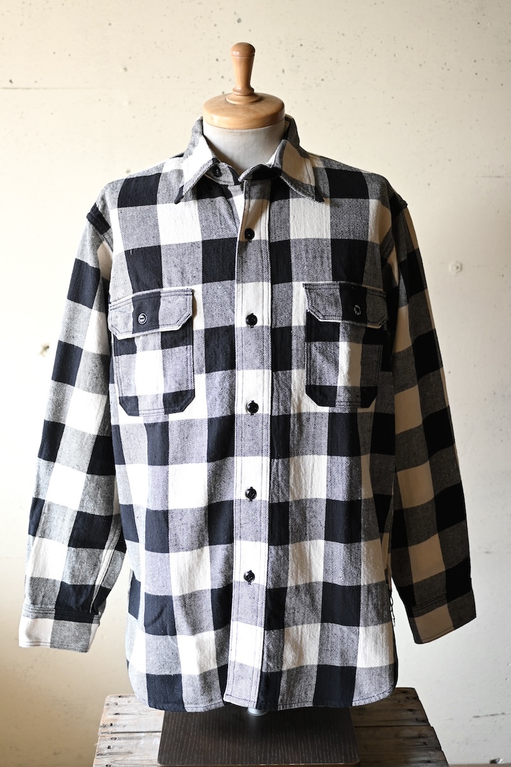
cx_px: 256
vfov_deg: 46.4
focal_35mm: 42
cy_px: 384
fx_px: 894
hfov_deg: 31.9
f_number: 2.8
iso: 100
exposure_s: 1/40
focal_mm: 28
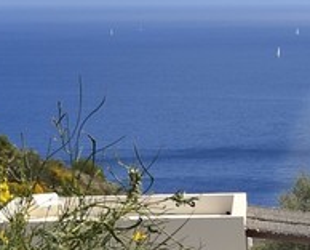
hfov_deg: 7.1
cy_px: 397
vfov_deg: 6.2
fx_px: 2271
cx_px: 900
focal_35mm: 247
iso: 200
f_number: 14
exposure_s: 1/250
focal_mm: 32
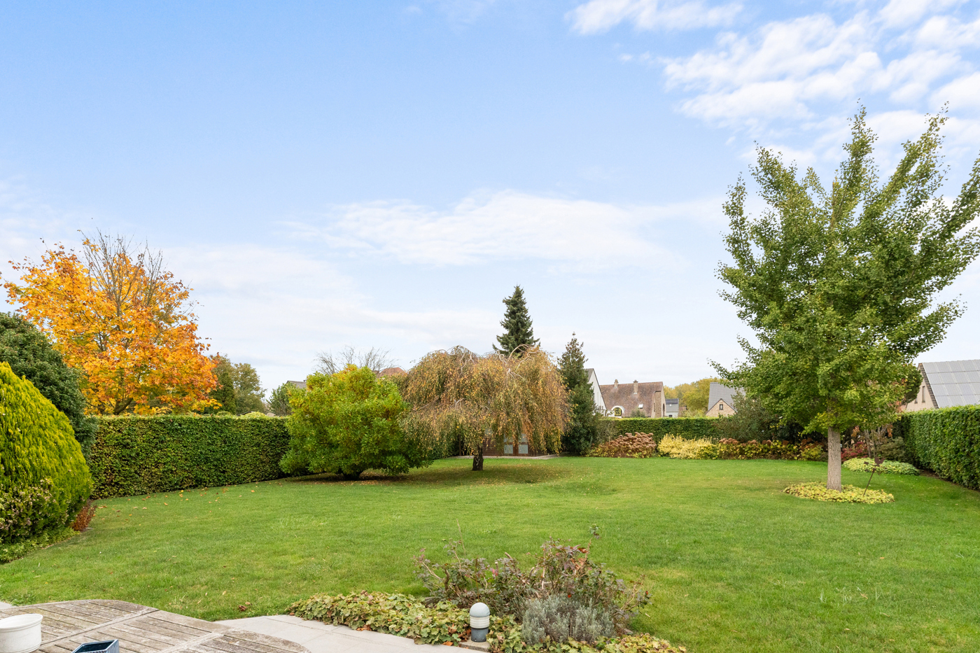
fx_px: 490
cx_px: 517
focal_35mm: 18
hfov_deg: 89.9
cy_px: 367
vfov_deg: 67.1
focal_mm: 14
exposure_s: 1/320
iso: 1000
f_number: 11
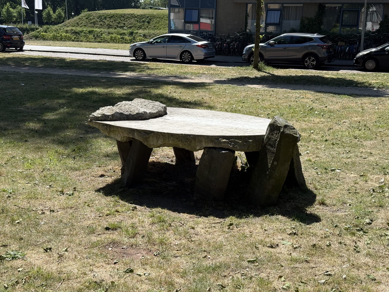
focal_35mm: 48
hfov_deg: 39.7
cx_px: 194
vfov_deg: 30.3
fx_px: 539
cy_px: 146
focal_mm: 6.76
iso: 100
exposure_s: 1/4329
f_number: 1.78
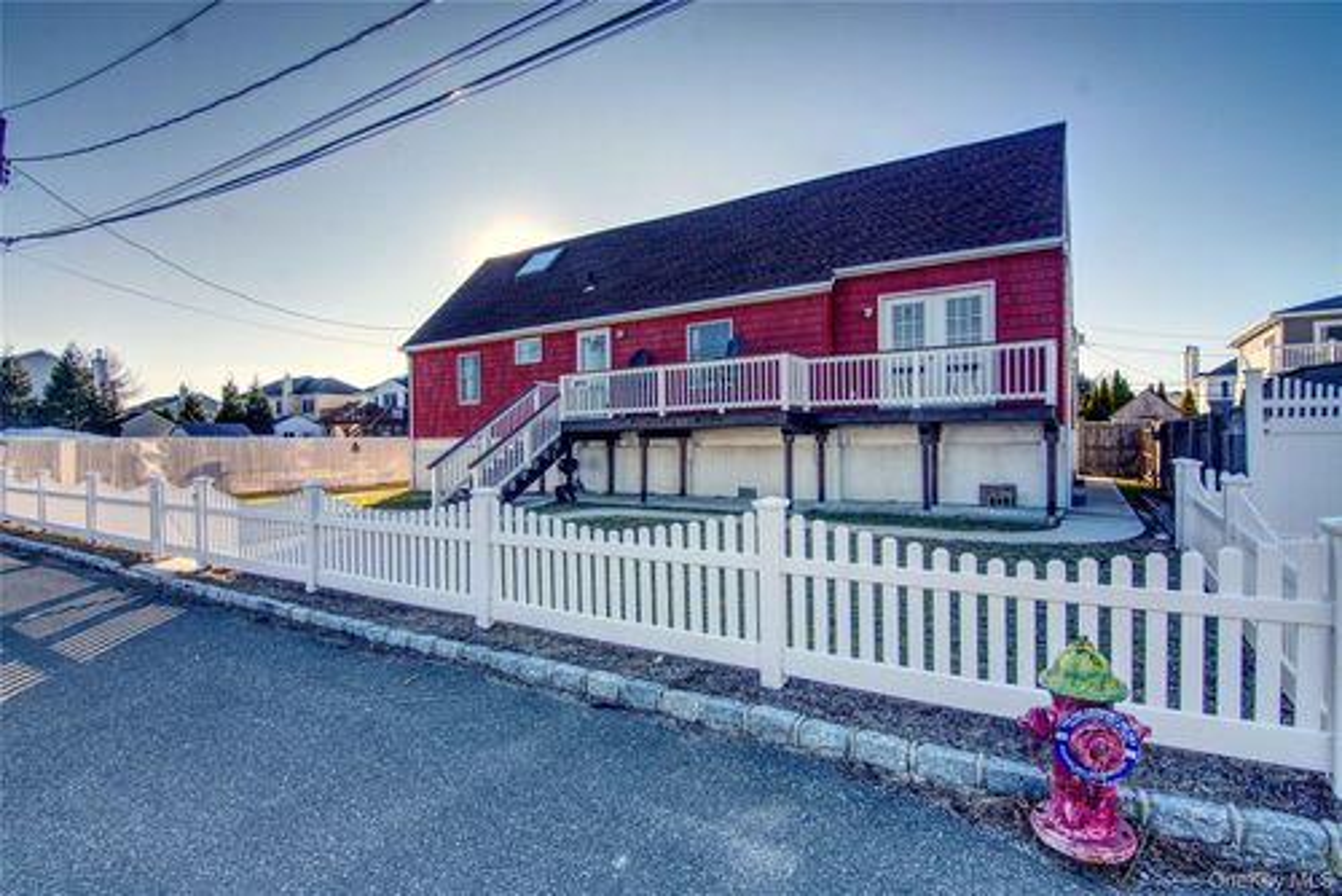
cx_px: 671
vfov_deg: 72.1
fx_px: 615
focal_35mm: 16
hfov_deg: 94.9
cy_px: 448
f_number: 9
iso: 320
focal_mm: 11
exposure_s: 1/320
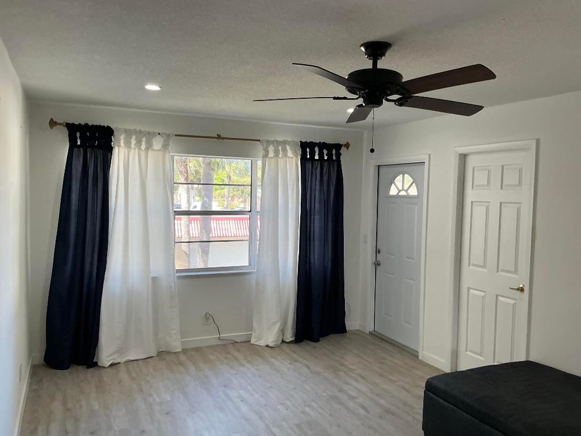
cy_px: 218
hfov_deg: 63.4
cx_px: 290
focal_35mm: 28
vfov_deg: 49.7
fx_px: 470
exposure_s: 1/120
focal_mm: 3
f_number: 1.8
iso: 64
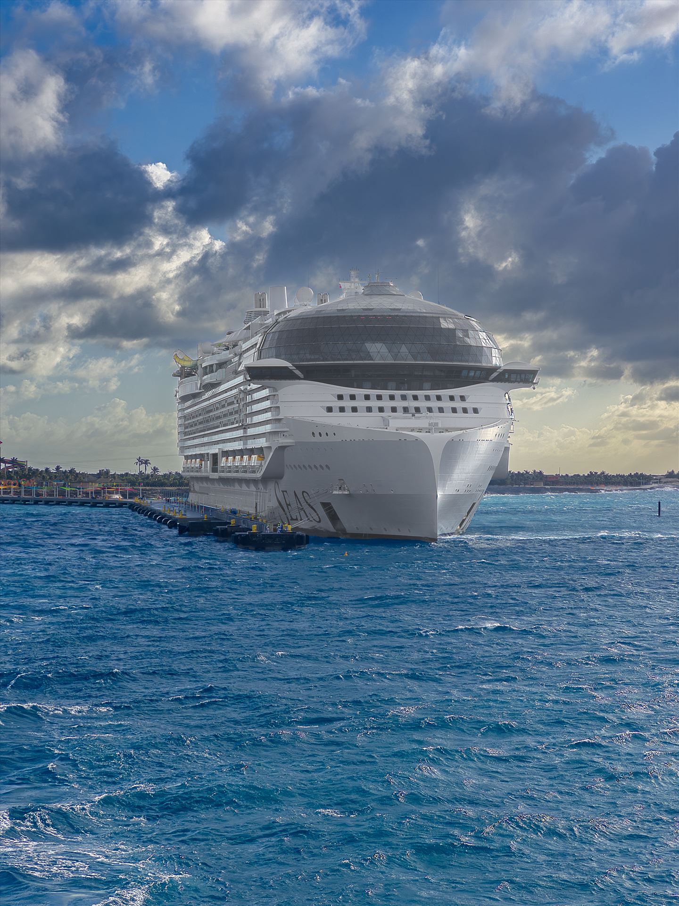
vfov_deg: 25.3
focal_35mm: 77
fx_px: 2014
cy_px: 453
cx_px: 340
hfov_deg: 19.1
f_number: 2.8
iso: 32
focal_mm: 9
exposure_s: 1/1250
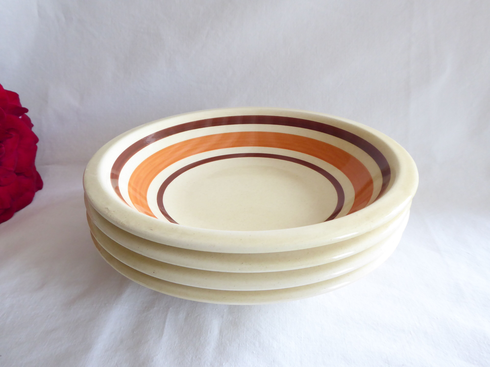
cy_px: 184
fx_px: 411
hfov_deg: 61.7
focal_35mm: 29
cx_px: 245
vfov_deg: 48.2
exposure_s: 1/60
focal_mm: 5
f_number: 3.5
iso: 250
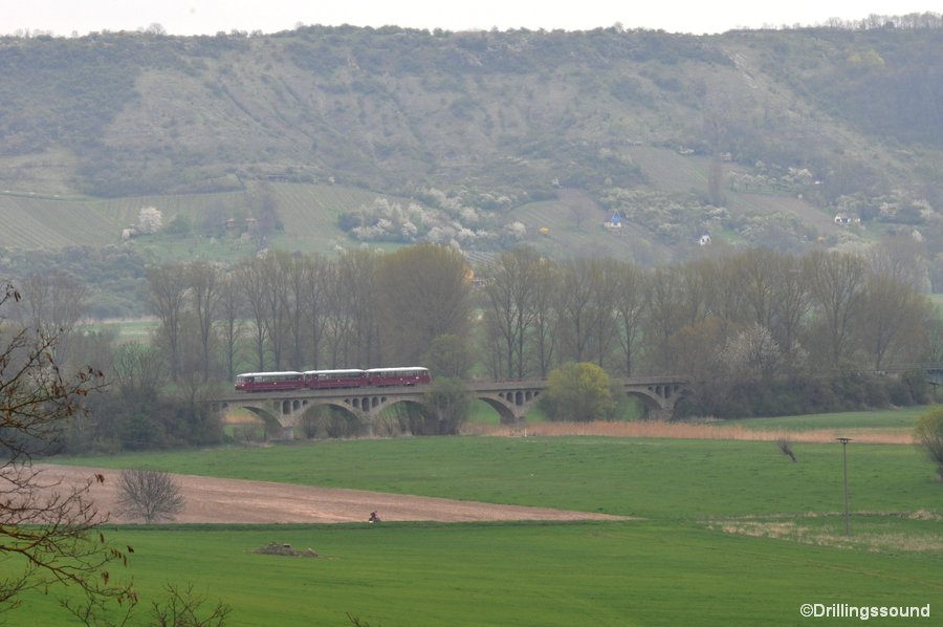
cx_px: 472
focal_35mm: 248
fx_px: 6476
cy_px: 314
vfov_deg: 5.5
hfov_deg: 8.3
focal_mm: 165
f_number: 22
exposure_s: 1/160
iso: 800
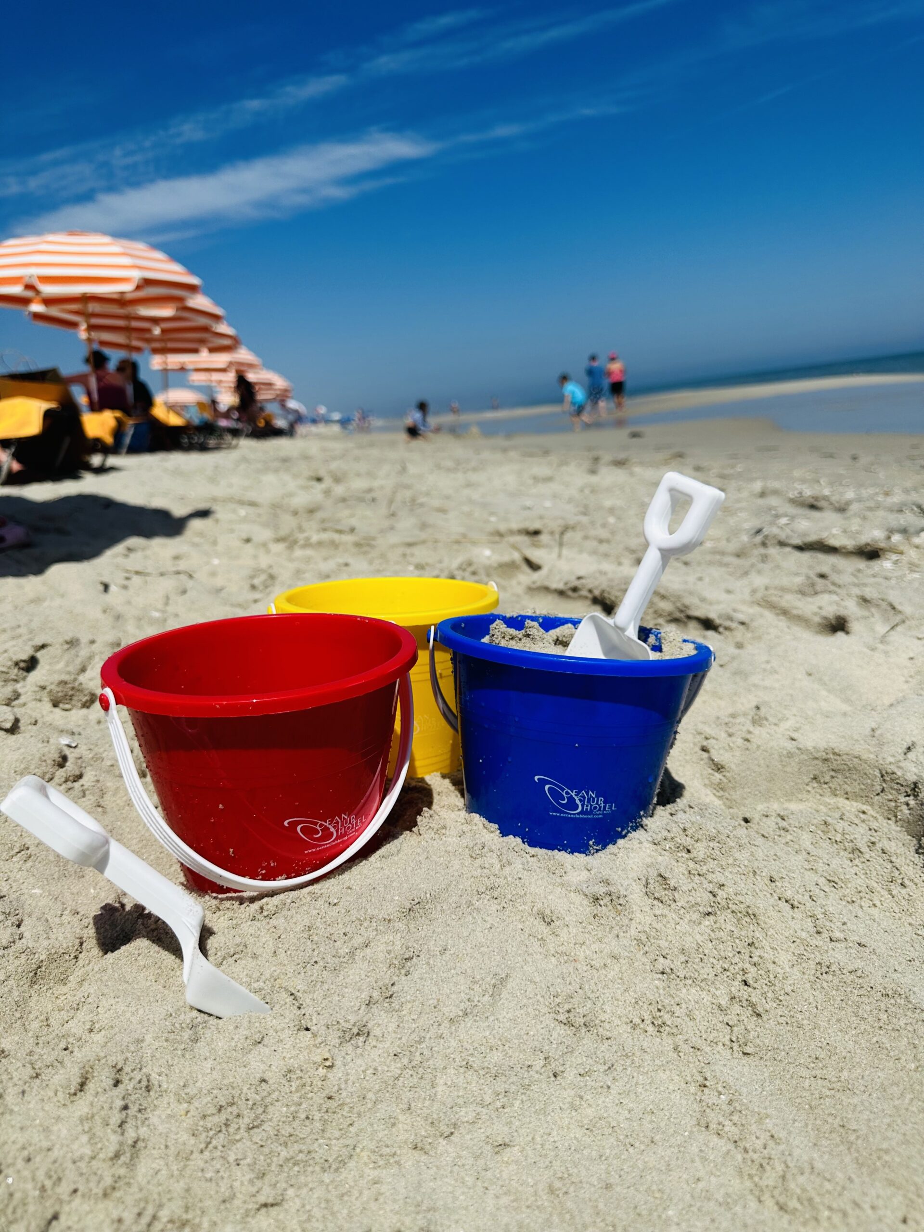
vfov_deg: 71.6
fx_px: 854
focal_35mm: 24
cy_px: 616
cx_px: 462
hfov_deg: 56.8
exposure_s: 1/10753
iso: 80
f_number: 1.78
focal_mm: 6.86
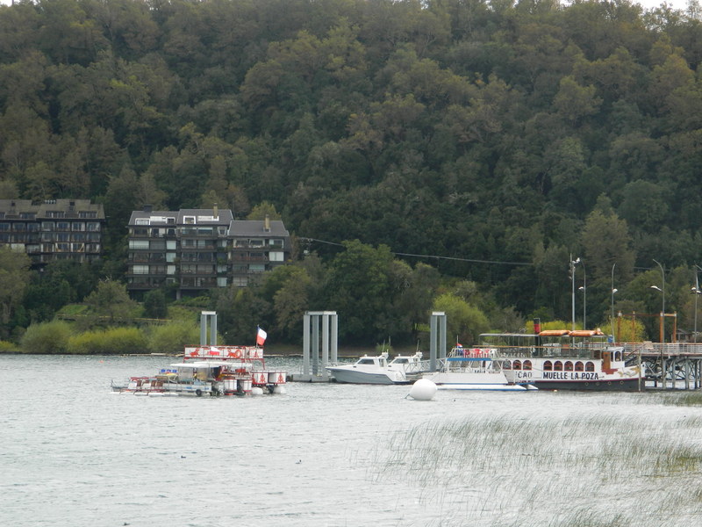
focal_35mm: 103
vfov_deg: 14.4
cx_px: 351
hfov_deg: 19.1
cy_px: 264
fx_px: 2089
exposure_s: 1/200
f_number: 4.5
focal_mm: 18.6
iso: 80
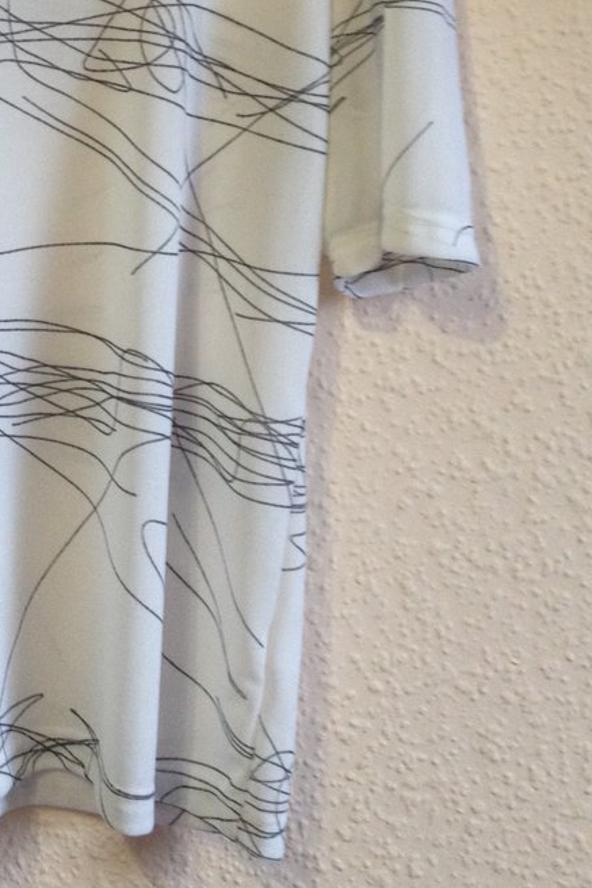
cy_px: 169
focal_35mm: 74
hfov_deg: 17.9
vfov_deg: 26.8
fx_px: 1826
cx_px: -20
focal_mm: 4.28
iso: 125
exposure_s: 1/20
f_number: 2.4
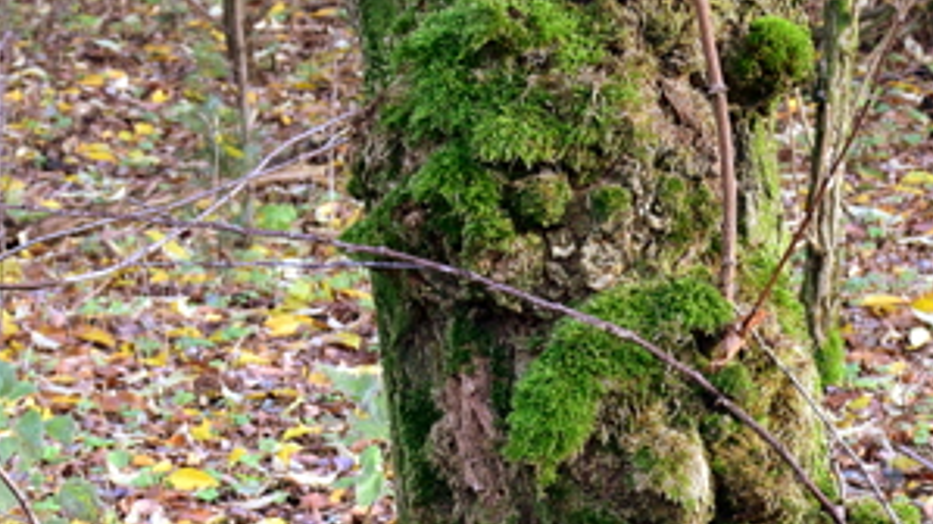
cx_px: 612
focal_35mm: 147
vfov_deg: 8.2
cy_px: 405
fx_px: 3646
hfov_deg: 14.6
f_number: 8
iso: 800
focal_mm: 35
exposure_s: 1/60
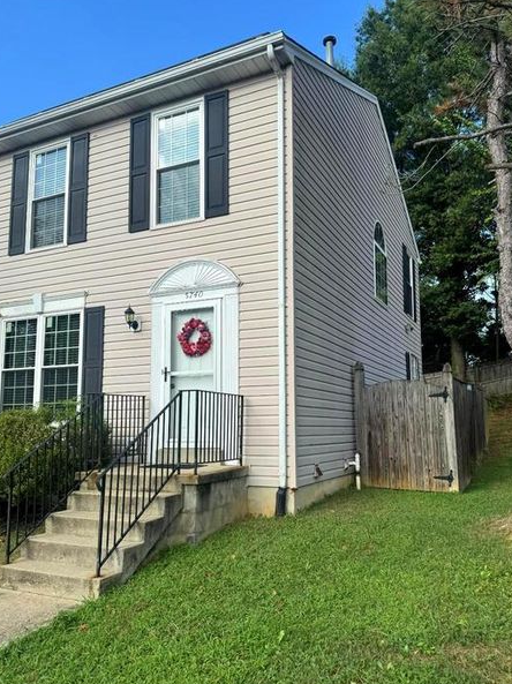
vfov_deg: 65.3
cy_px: 362
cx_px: 253
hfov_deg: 51.3
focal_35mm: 27
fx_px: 533
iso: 80
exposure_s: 1/2506
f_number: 1.78
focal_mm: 6.76
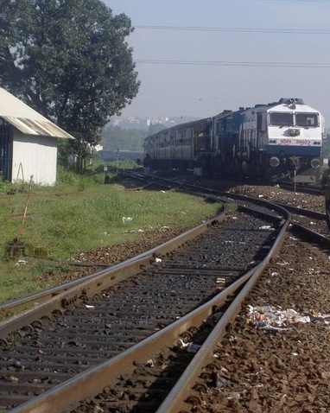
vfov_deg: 12.6
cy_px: 206
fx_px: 1869
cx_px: 180
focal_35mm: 153
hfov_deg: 10.1
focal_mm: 24
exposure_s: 1/500
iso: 100
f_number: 4.9
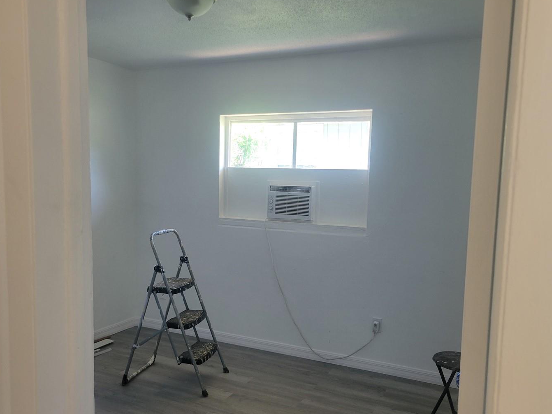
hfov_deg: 58.3
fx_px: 494
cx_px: 264
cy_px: 235
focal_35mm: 31
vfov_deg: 45.3
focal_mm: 5.4
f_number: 1.8
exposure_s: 1/120
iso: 125
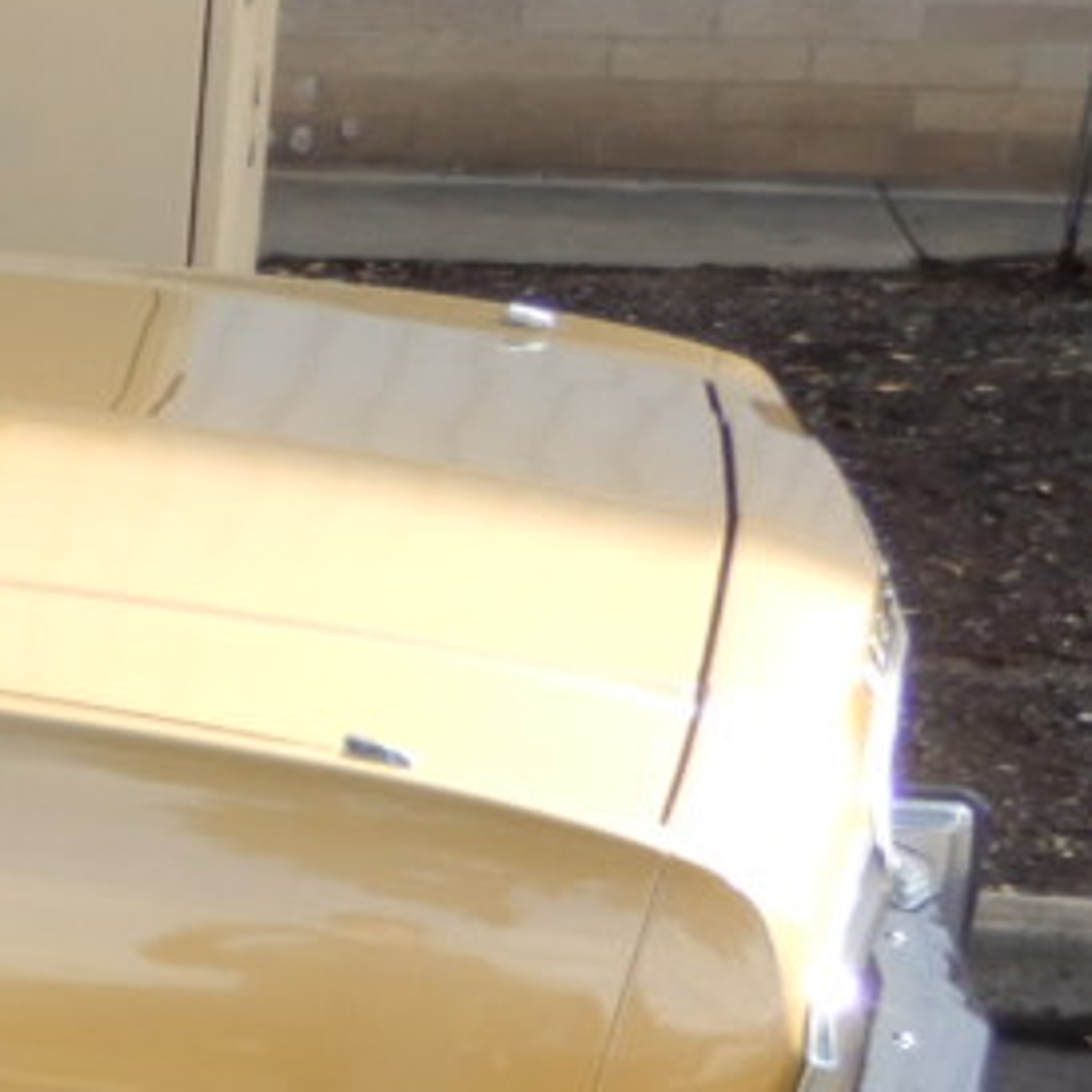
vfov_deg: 14.0
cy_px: 837
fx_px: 4426
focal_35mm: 124
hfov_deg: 11.2
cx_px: -1722
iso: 80
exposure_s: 1/200
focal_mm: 4.3
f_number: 3.4
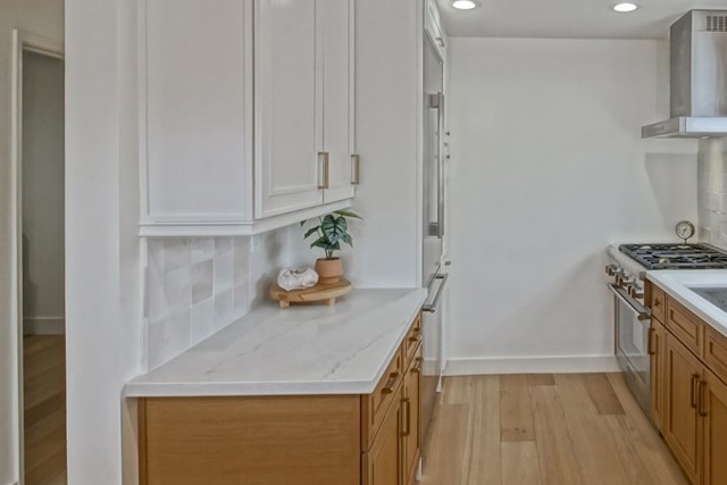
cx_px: 532
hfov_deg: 69.6
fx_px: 485
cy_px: 170
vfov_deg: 52.3
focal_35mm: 24
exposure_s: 1/20
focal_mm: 10
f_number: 8
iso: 400
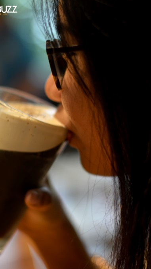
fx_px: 598
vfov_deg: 25.3
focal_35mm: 84
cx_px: 57
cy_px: 138
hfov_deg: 14.4
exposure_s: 1/80
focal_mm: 50
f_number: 1.4
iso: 100
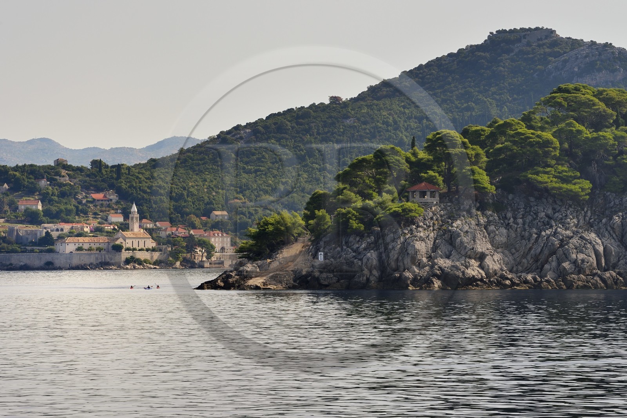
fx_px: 3483
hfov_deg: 10.3
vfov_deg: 6.9
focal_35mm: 200
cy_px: 209
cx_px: 314
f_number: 10
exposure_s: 1/500
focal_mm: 200
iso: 200
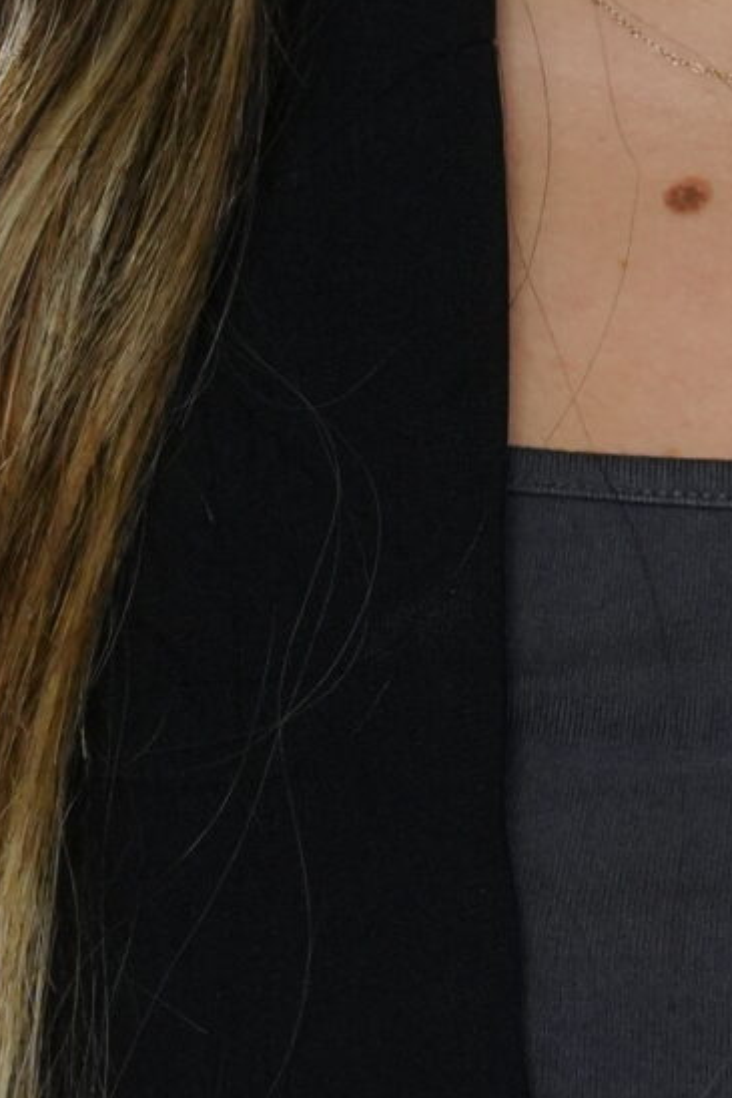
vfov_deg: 3.9
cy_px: -395
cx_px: 885
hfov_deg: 2.6
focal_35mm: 526
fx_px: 16042
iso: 1600
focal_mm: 75
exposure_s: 1/99.2
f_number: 5.6
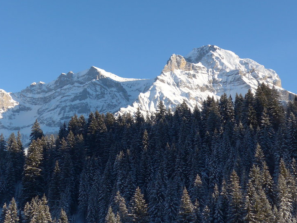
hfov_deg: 30.2
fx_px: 549
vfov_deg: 22.8
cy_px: 74
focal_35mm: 64
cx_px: 121
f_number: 2.8
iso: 80
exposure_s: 1/1300
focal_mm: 8
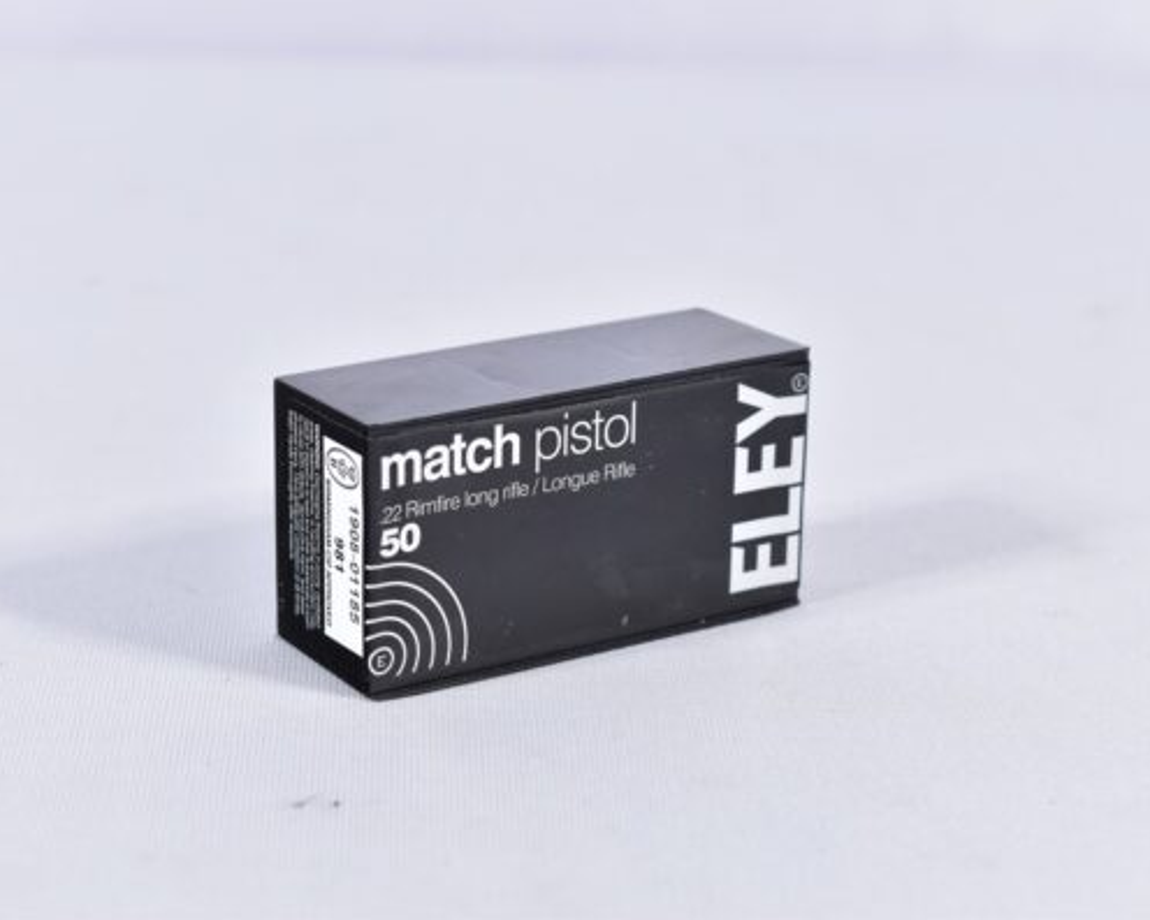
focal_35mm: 94
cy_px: 459
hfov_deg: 20.5
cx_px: 566
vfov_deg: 16.4
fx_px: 3185
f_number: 5.6
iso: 640
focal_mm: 55
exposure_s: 1/40
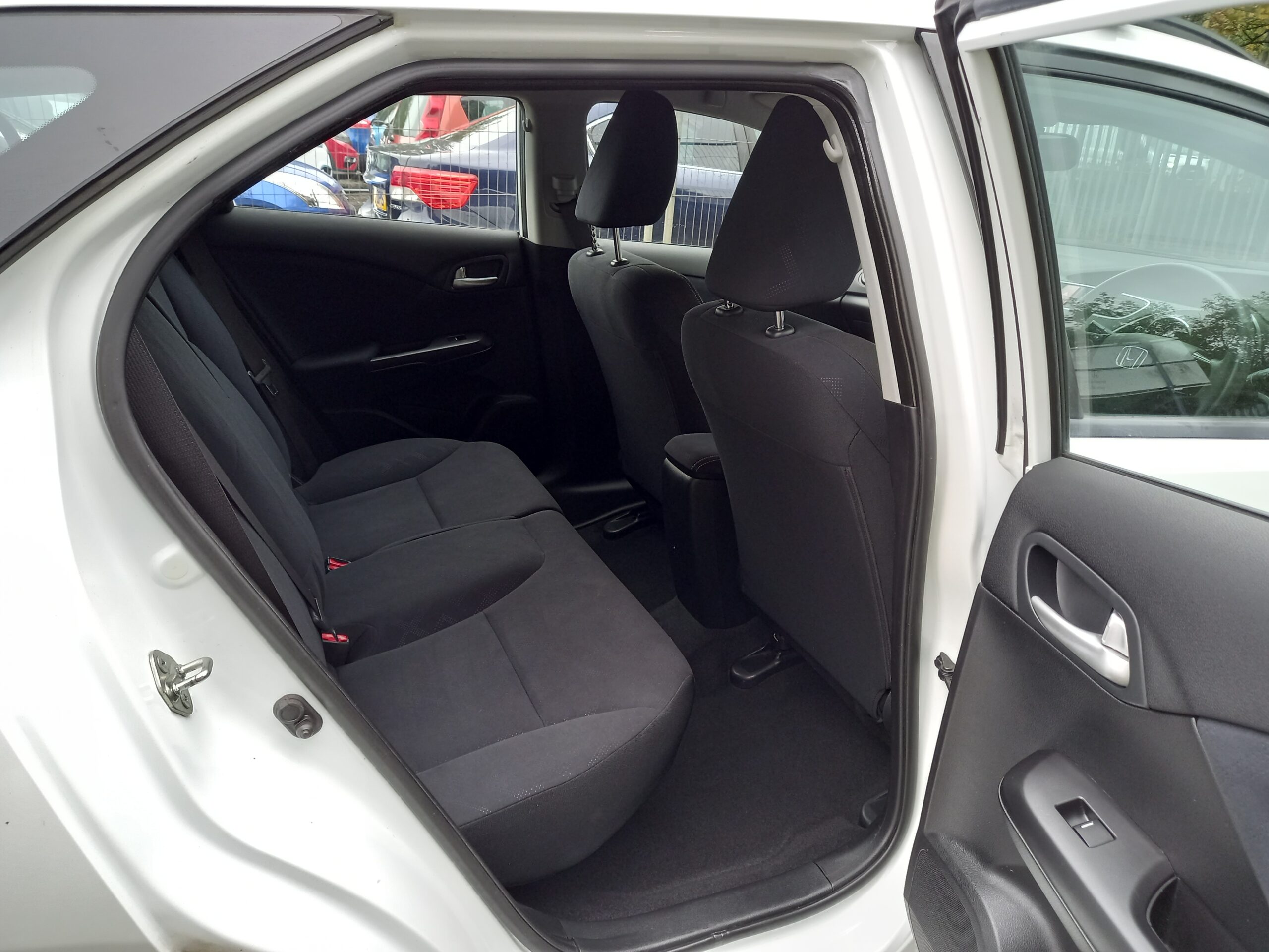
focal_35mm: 25
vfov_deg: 54.9
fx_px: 916
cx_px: 634
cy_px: 476
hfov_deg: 69.4
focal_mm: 4.6
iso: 160
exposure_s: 1/30
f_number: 2
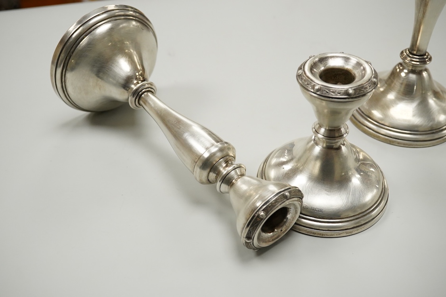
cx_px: 223
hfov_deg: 43.6
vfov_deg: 29.9
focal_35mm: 45
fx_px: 557
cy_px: 148
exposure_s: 1/500
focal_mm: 30
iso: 2500
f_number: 8
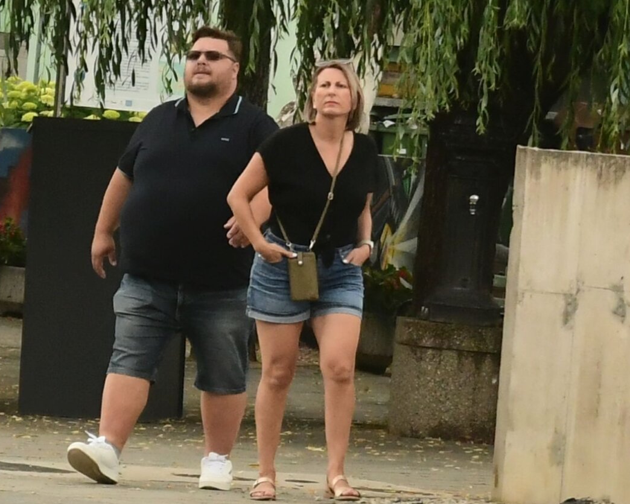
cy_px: 253
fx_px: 1734
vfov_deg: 16.5
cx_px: 259
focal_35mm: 93
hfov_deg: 20.6
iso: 1600
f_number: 6.3
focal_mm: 55
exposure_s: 1/1250
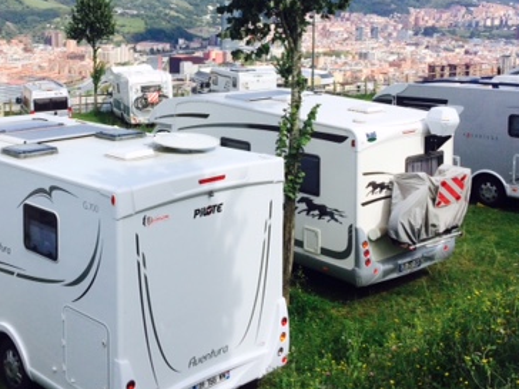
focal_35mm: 51
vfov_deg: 28.1
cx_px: 198
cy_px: 94
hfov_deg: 37.3
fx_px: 765
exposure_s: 1/2564
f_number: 2.2
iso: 32
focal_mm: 4.15
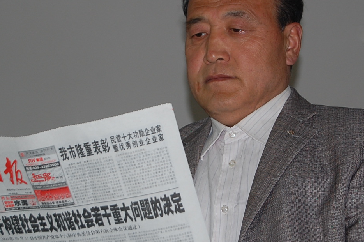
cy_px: 120
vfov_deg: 10.3
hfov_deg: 15.4
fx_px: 1342
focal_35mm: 133
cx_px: 208
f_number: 5.6
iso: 400
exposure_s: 1/60
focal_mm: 55
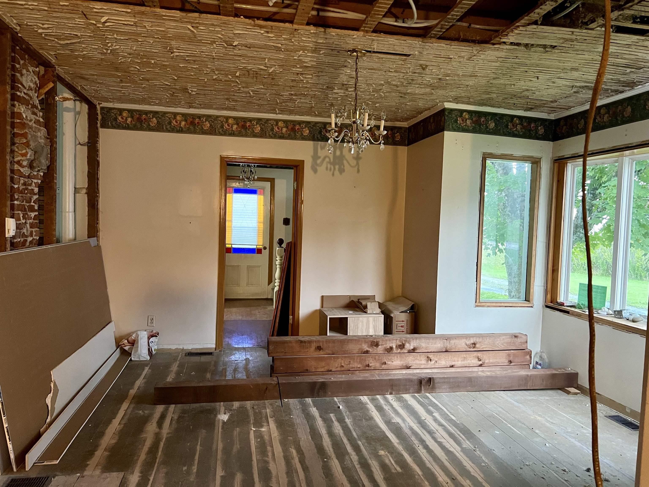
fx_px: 487
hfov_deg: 67.3
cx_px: 324
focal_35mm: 26
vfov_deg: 53.1
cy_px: 244
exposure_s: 1/40
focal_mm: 5.7
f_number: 1.5
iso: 500
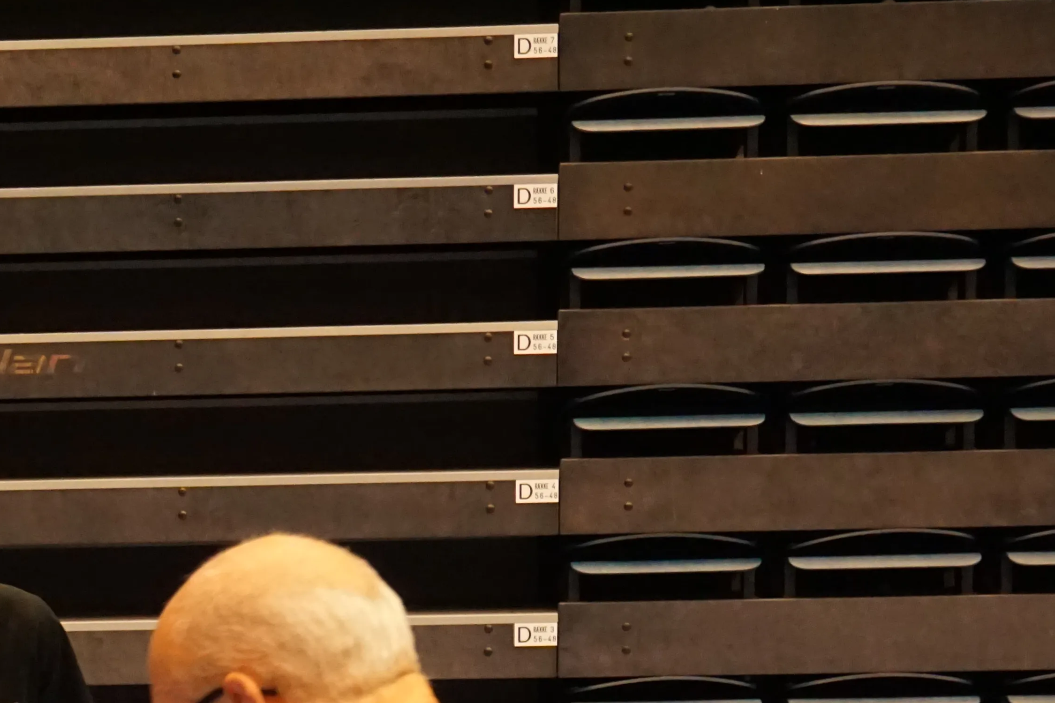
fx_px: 4220
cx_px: -298
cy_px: 902
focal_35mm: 144
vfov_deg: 9.4
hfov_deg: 13.7
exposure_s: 1/100
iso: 3200
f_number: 5.6
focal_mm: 36
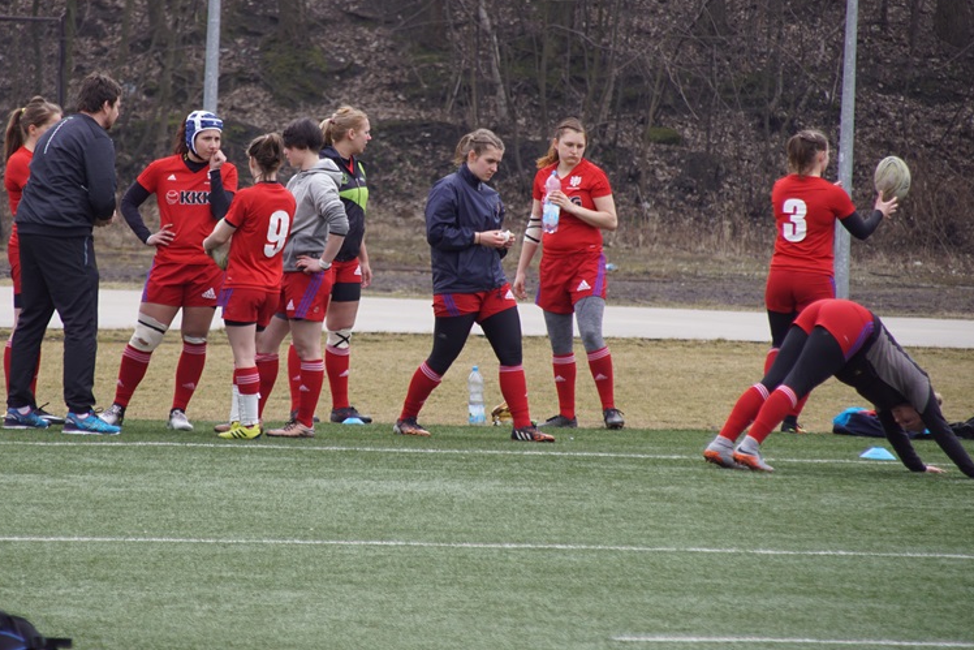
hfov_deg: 6.8
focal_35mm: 301
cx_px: 363
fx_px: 8145
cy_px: 251
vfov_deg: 4.6
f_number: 5.6
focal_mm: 150
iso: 200
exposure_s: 1/250
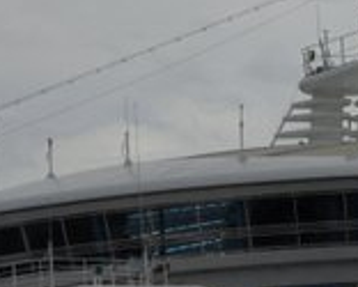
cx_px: 464
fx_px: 8068
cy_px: -39
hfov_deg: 2.5
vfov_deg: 2.0
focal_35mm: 761
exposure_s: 1/1000
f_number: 6.3
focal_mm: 43.45
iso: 80
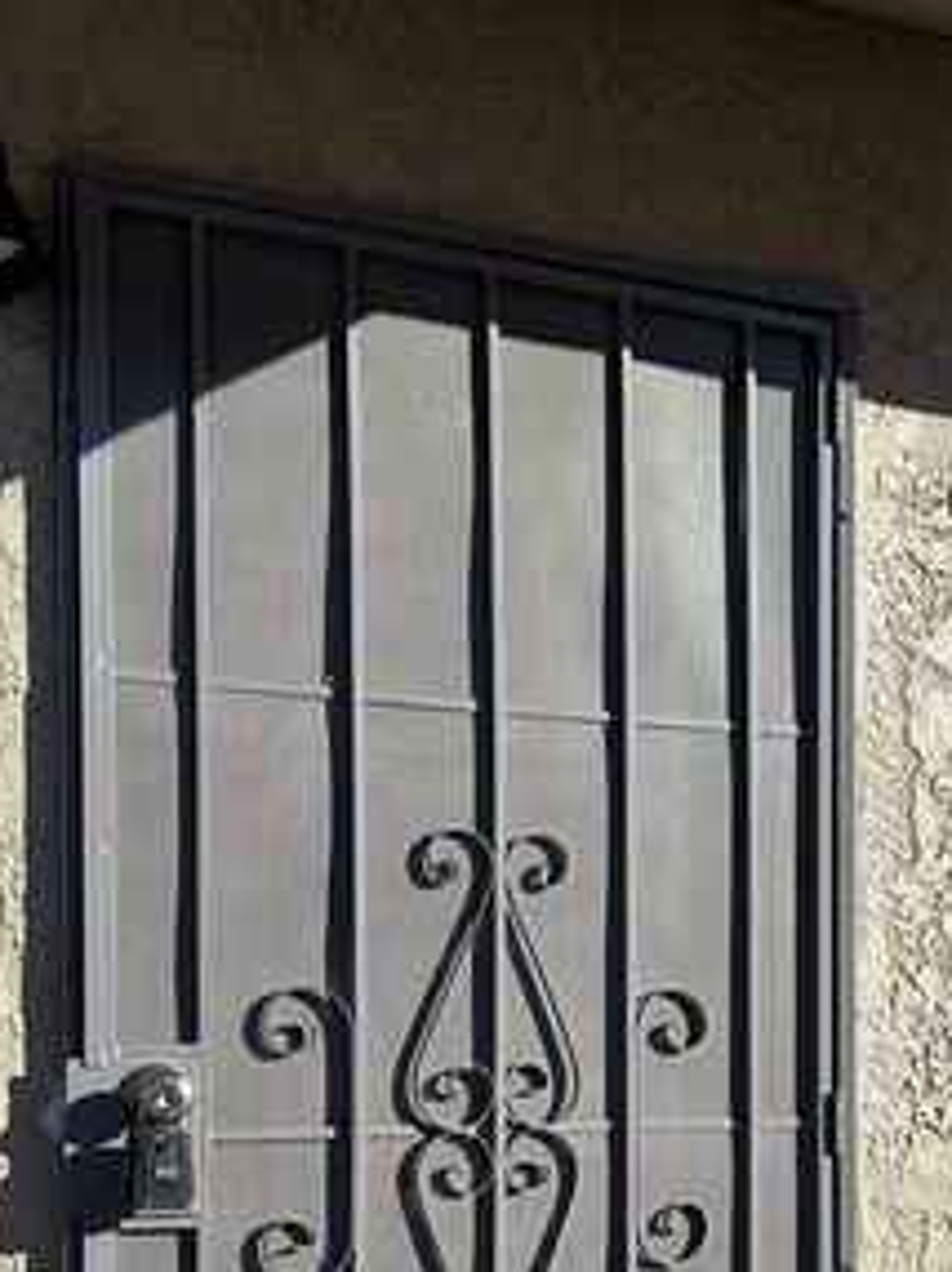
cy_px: 1056
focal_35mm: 56
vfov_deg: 33.2
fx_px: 2057
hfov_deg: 25.9
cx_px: 663
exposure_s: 1/6211
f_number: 1.78
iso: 80
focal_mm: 6.86
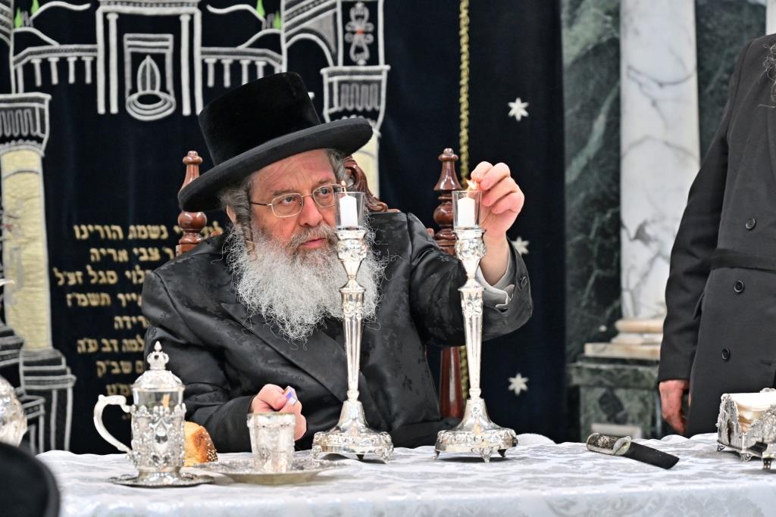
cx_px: 388
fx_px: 3880
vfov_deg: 7.6
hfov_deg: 11.4
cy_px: 258
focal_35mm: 180
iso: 800
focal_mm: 120
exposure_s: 1/250
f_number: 4
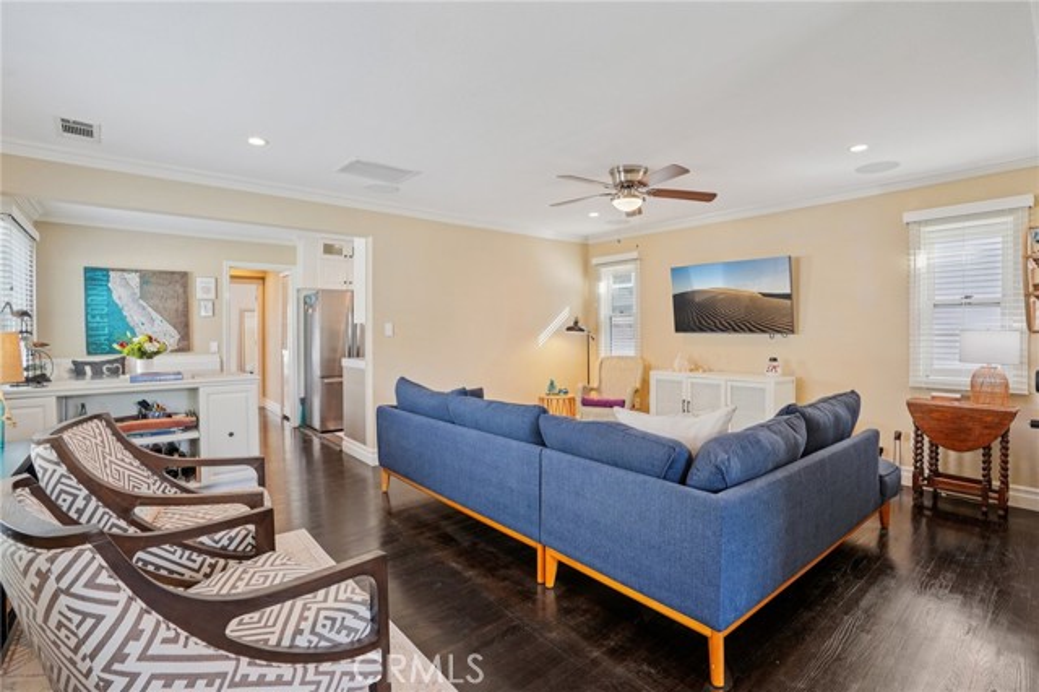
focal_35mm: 16
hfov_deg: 96.8
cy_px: 346
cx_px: 520
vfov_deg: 73.7
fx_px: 462
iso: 400
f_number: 8
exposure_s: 1/8
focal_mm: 16
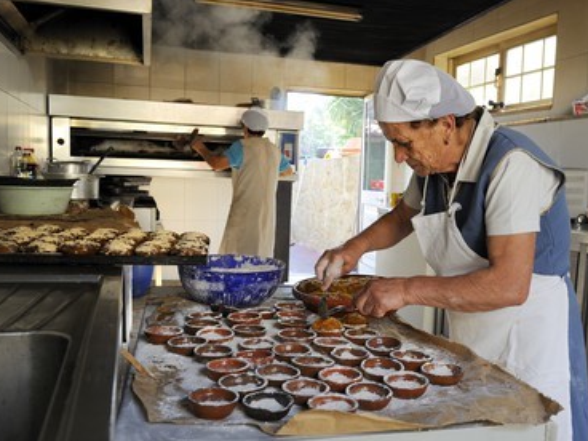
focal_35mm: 34
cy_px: 220
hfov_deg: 53.9
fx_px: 578
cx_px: 313
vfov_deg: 41.8
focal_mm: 31
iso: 800
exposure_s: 1/125
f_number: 5.6
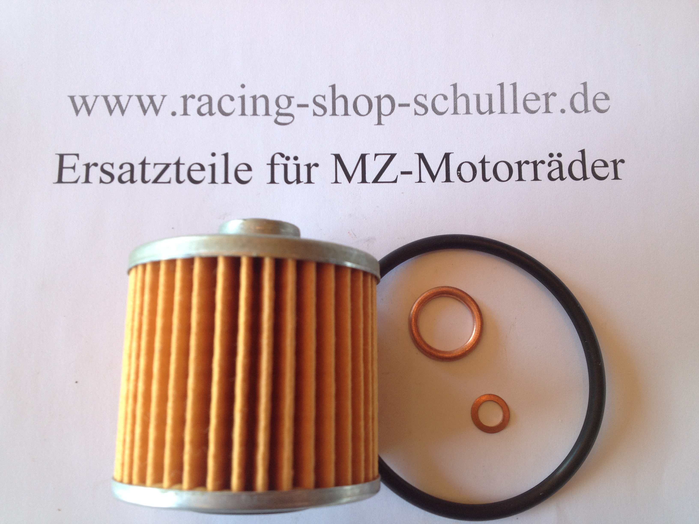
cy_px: 262
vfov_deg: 40.7
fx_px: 707
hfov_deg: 52.6
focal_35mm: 35
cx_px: 350
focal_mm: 4.28
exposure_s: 1/24
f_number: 2.4
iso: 50
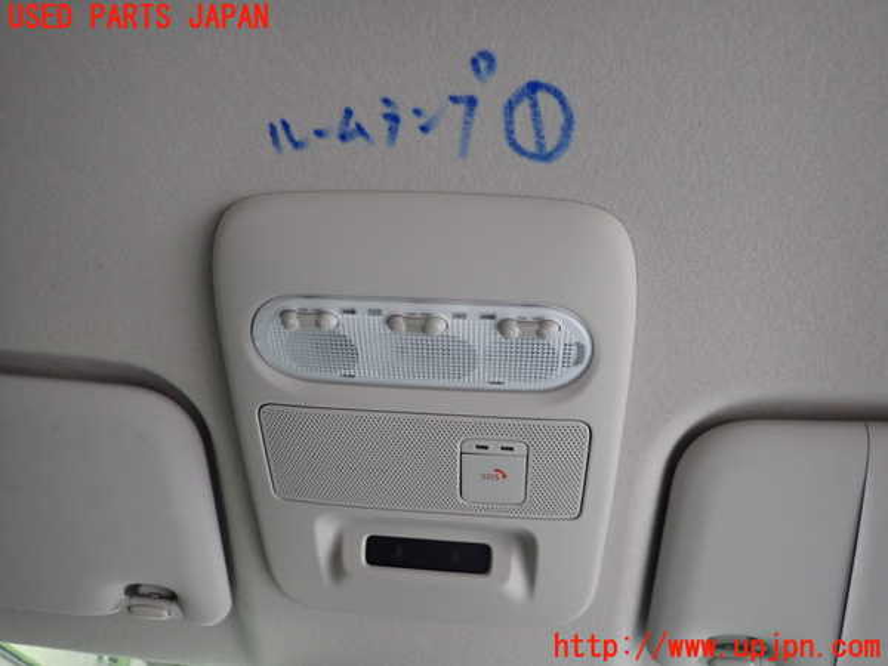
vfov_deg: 54.9
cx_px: 444
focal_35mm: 25
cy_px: 333
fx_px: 641
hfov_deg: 69.4
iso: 400
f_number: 2
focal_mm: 4.5
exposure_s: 1/30
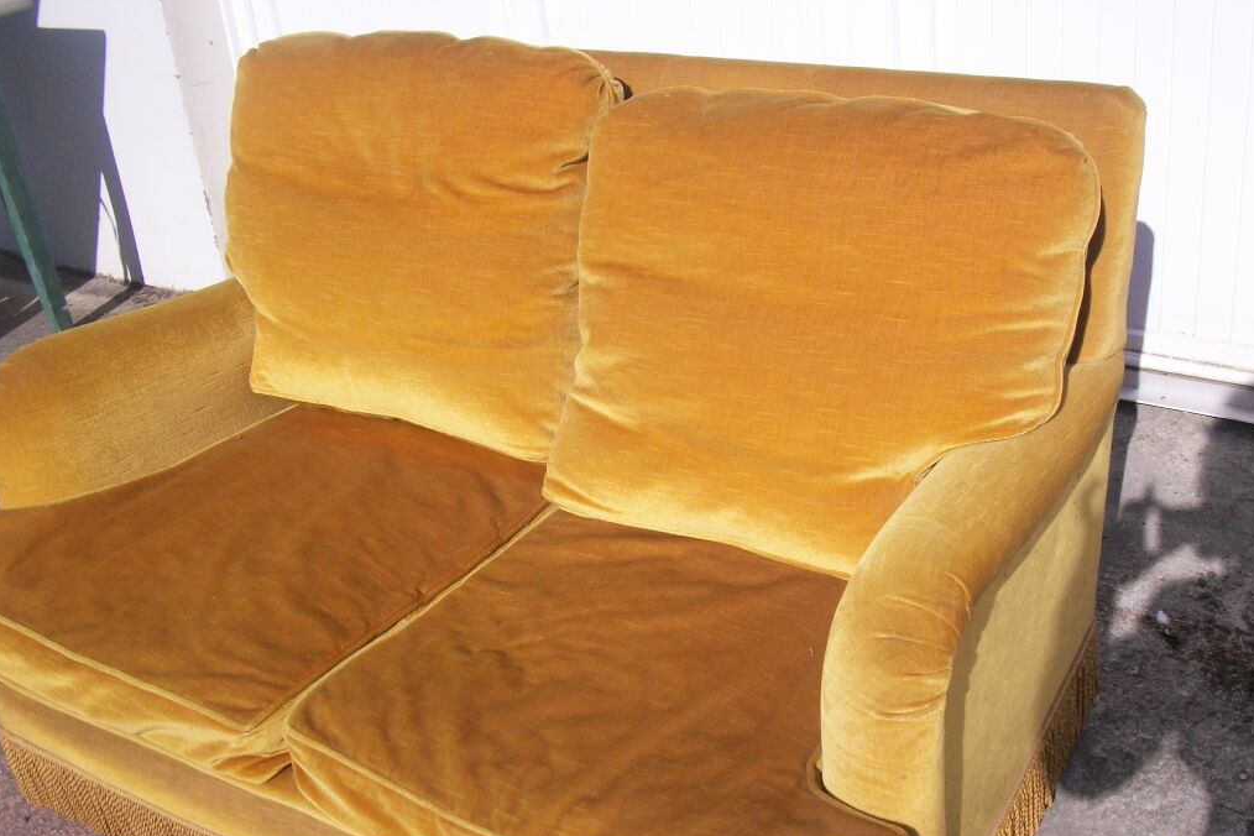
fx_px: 1463
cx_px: 747
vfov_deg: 31.7
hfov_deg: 46.2
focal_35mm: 42
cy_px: 552
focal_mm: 5.7
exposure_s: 1/250
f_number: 8.8
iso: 80
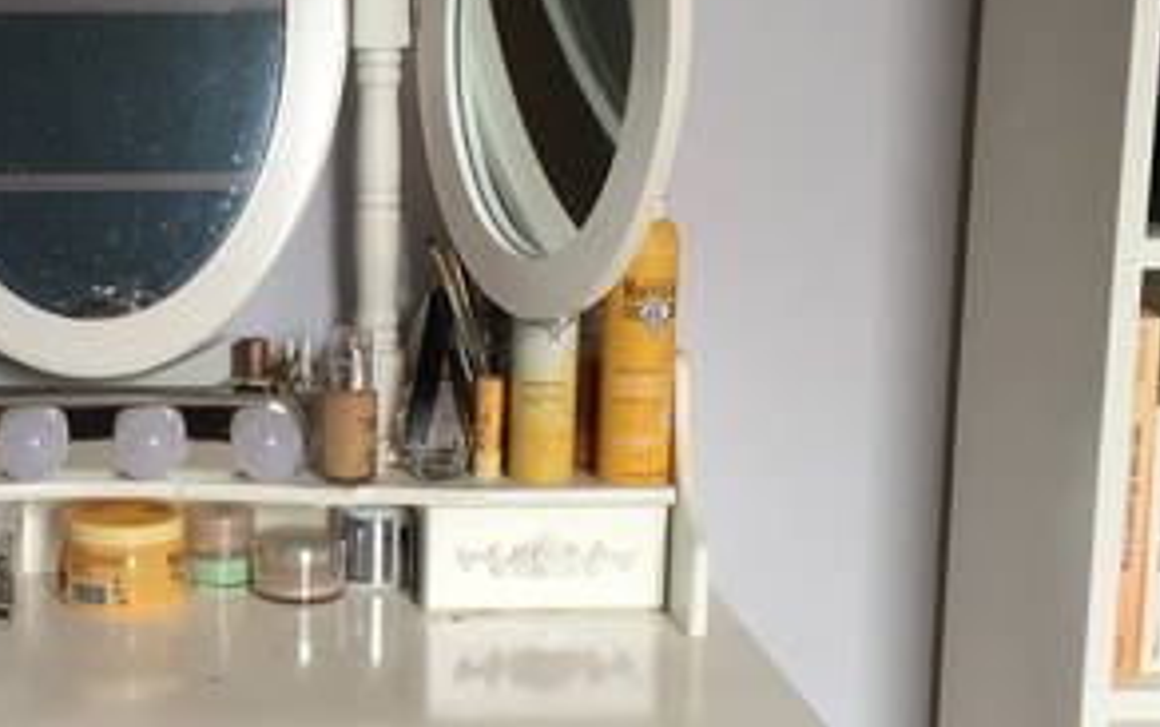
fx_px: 2626
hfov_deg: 24.3
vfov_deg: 15.7
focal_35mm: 83
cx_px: 147
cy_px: 445
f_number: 2.2
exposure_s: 1/100
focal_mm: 4.15
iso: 25
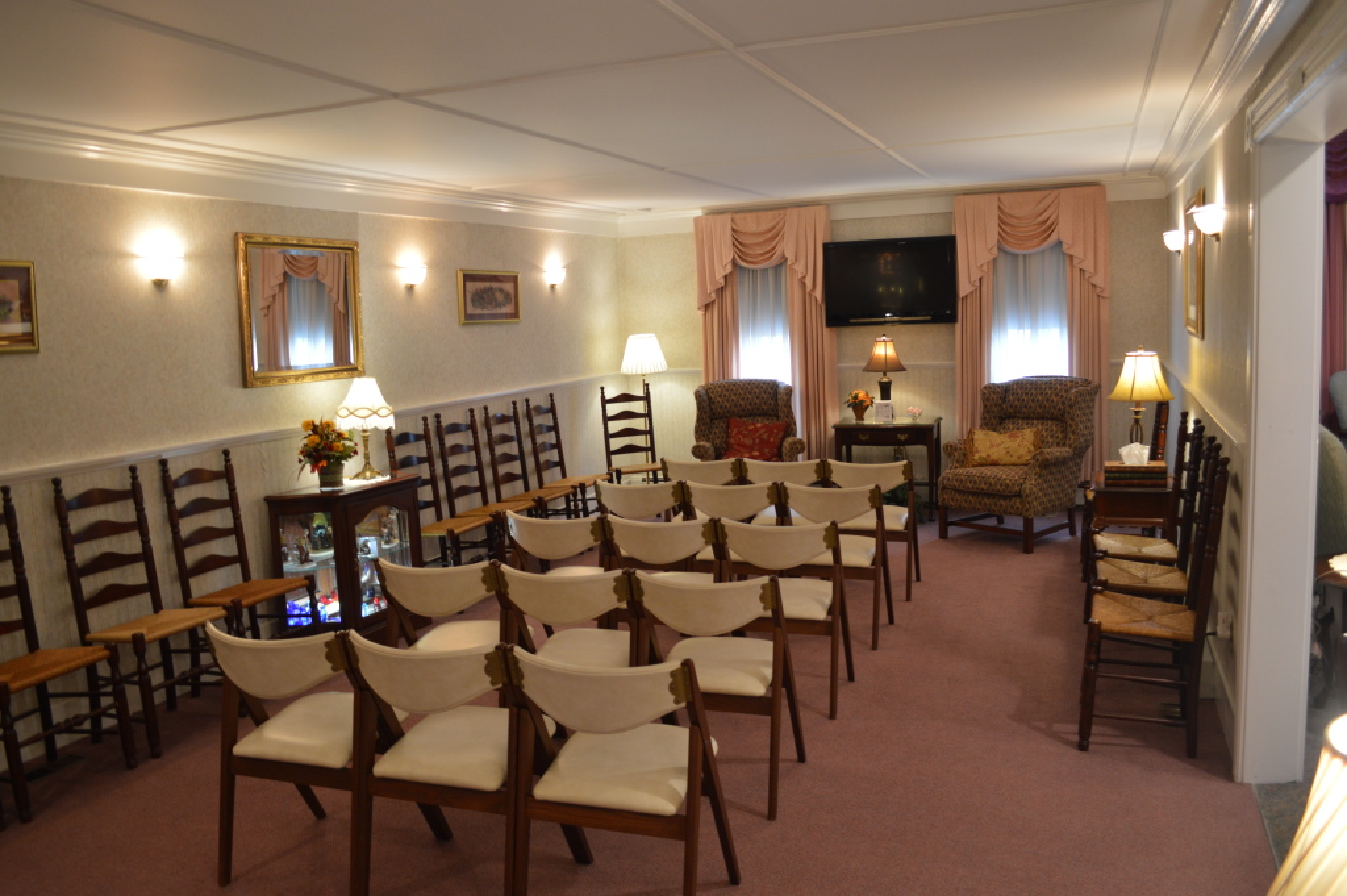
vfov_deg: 47.9
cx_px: 674
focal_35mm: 27
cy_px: 448
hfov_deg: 67.4
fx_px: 1009
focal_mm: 18
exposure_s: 1/15
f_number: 3.5
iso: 500
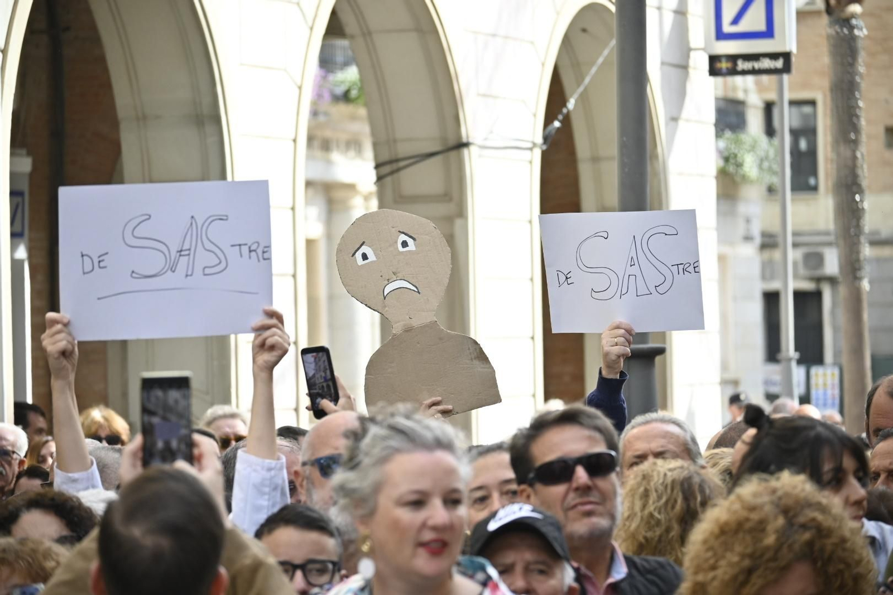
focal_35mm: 195
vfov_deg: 7.0
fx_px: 4837
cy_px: 298
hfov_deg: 10.5
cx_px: 446
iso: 320
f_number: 5.3
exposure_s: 1/400
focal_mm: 130
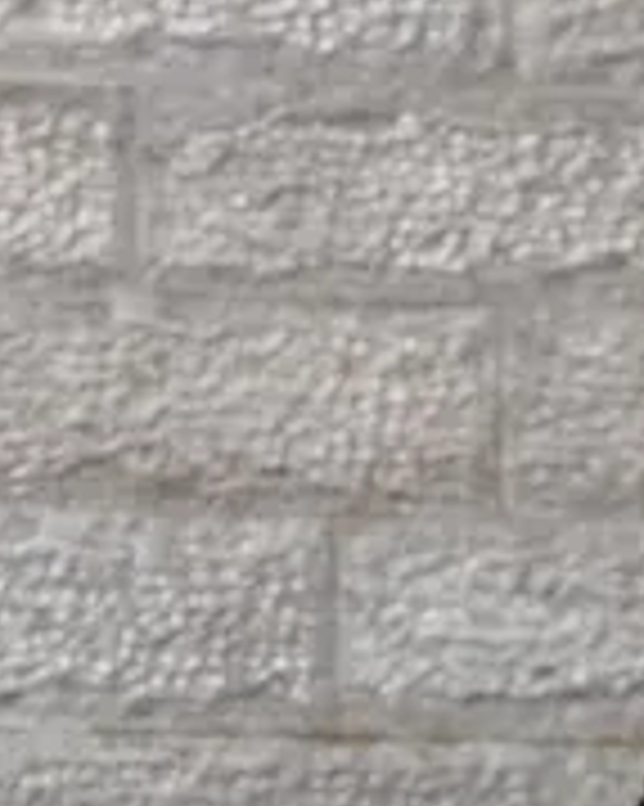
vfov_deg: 4.1
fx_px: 11231
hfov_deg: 3.3
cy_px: 1544
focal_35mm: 471
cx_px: 468
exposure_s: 1/213
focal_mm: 15.66
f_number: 2.8
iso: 50
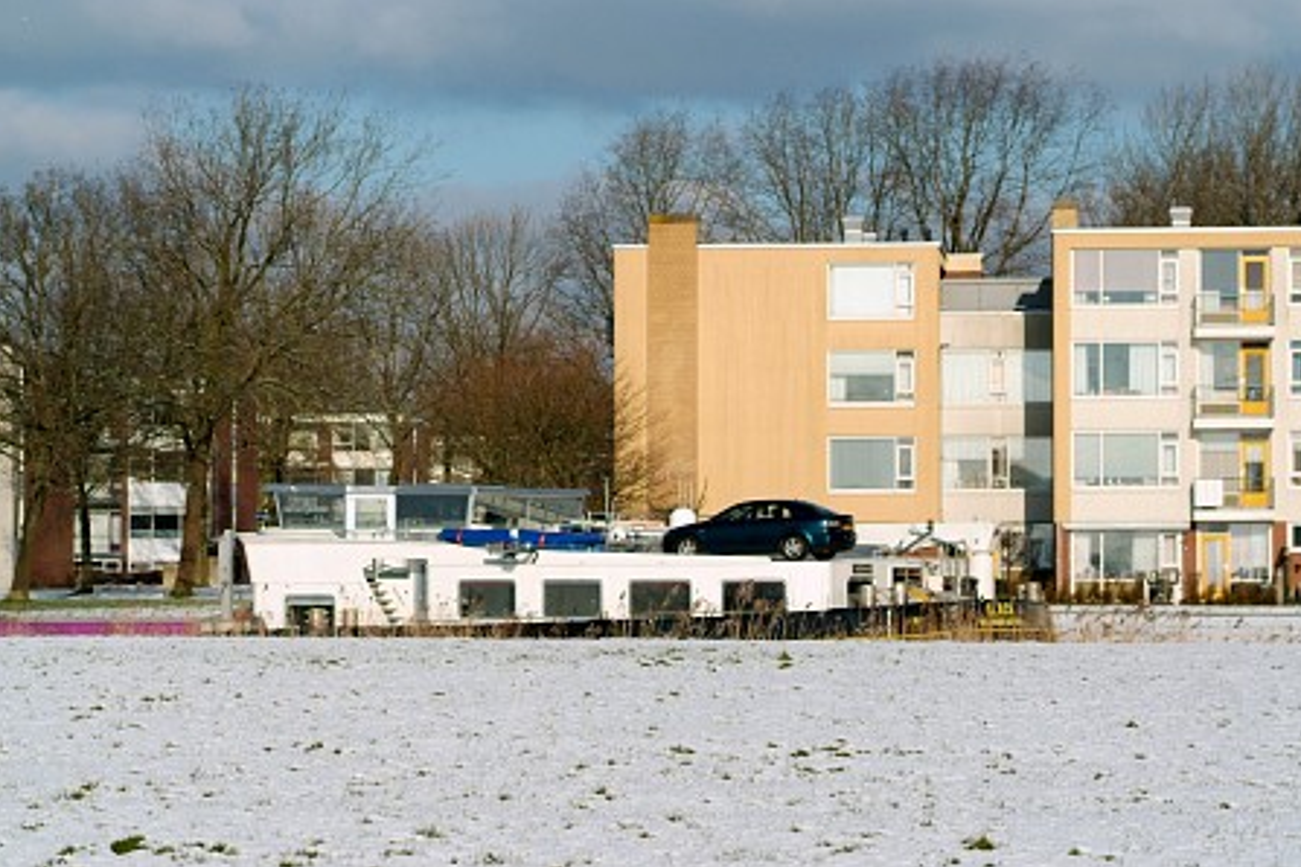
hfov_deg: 15.9
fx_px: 4662
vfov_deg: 10.6
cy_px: 432
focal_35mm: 129
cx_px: 652
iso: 400
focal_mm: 85
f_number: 6.7
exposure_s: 1/2000
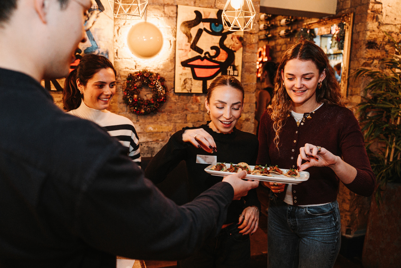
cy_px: 134
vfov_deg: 43.7
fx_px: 334
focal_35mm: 30
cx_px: 200
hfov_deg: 61.9
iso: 6400
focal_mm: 30
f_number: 2.8
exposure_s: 1/160
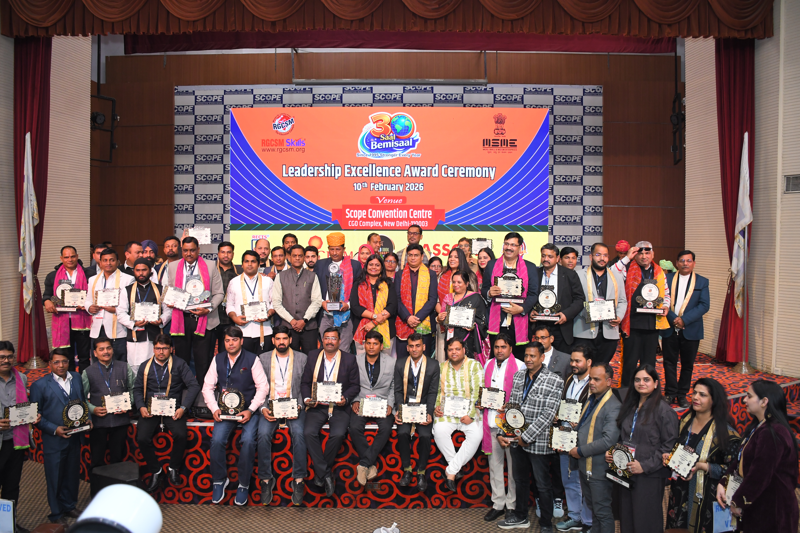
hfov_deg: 67.4
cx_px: 400
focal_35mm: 27
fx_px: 600
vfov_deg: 47.9
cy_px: 266
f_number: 4.5
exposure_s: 1/100
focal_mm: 18
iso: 1000
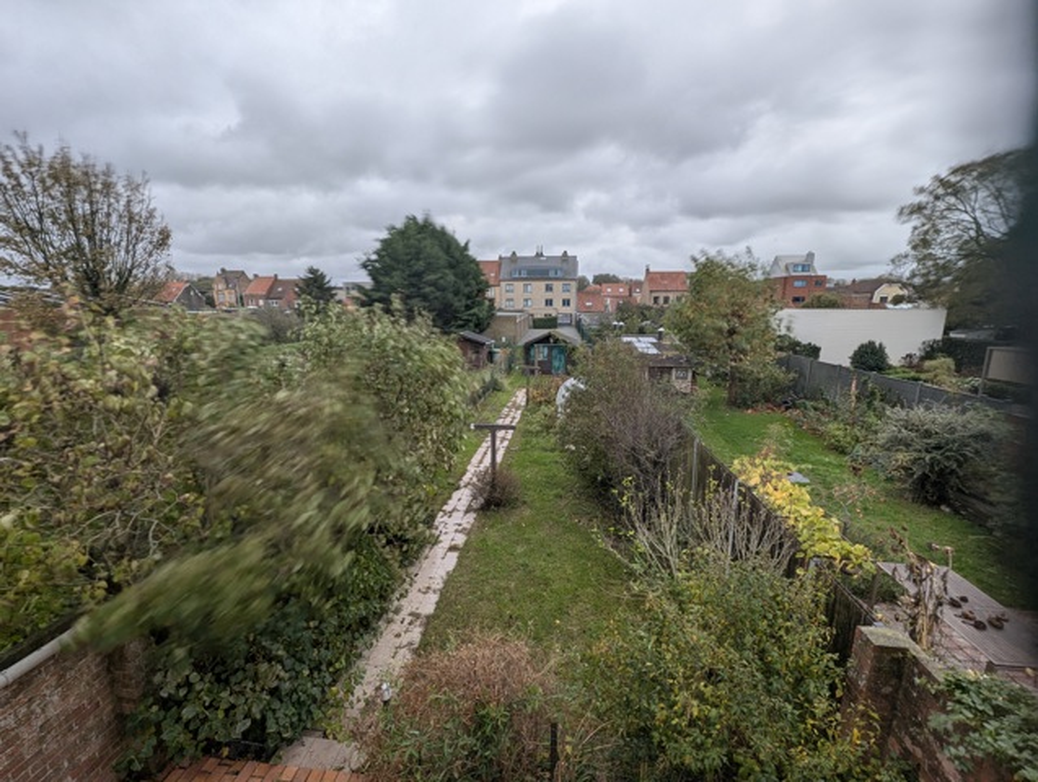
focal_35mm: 13
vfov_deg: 90.1
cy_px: 391
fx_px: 390
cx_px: 519
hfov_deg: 106.1
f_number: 2.2
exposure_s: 1/429
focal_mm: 1.95
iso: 46
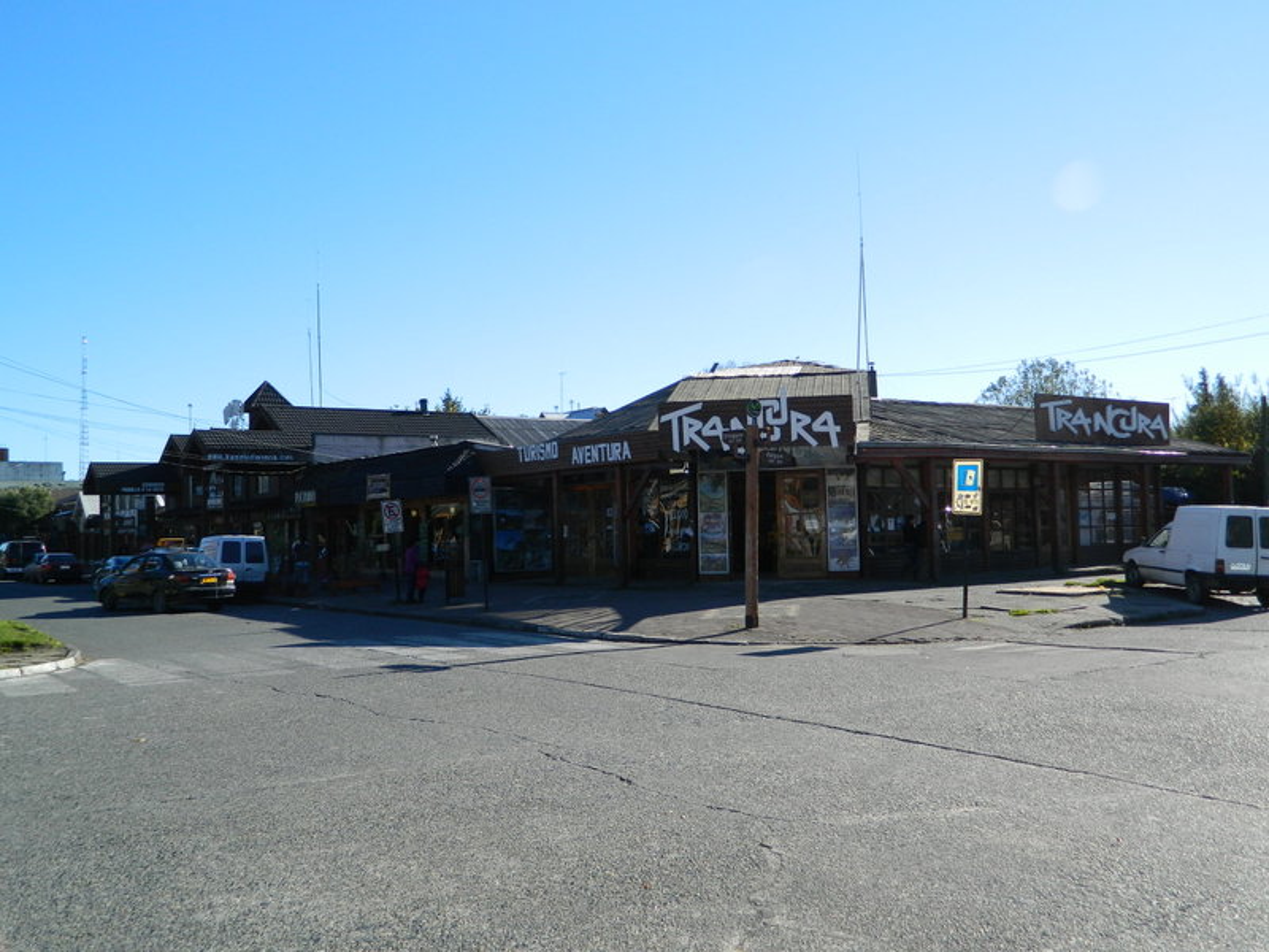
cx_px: 634
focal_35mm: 31
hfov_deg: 58.4
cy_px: 476
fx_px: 1136
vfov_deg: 45.4
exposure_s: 1/800
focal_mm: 5.6
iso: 110
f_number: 3.2
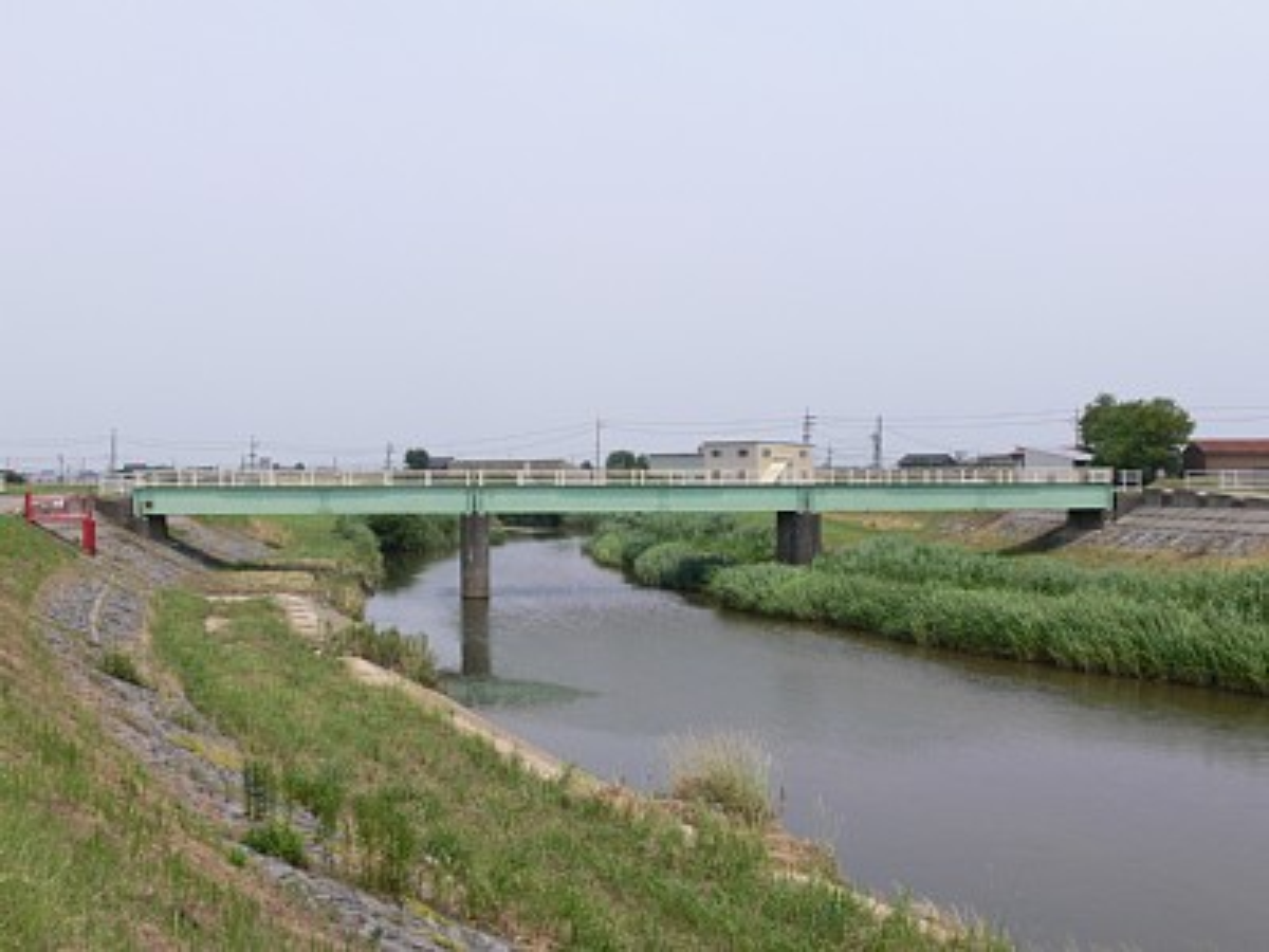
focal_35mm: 39
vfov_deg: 36.8
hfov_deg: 47.9
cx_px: 634
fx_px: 1430
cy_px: 476
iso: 80
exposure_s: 1/400
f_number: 5.6
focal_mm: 8.2
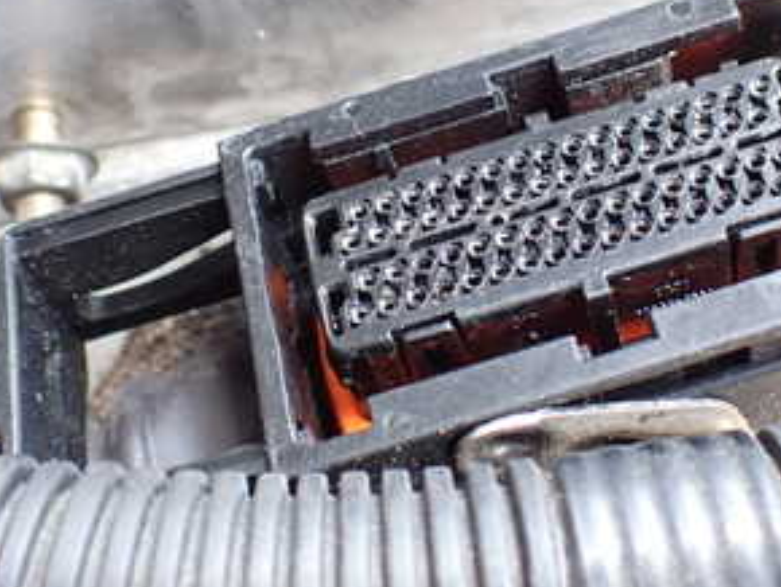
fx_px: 1400
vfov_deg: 23.5
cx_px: 469
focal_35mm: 62
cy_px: 180
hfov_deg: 31.1
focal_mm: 5.4
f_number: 2.3
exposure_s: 1/125
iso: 200
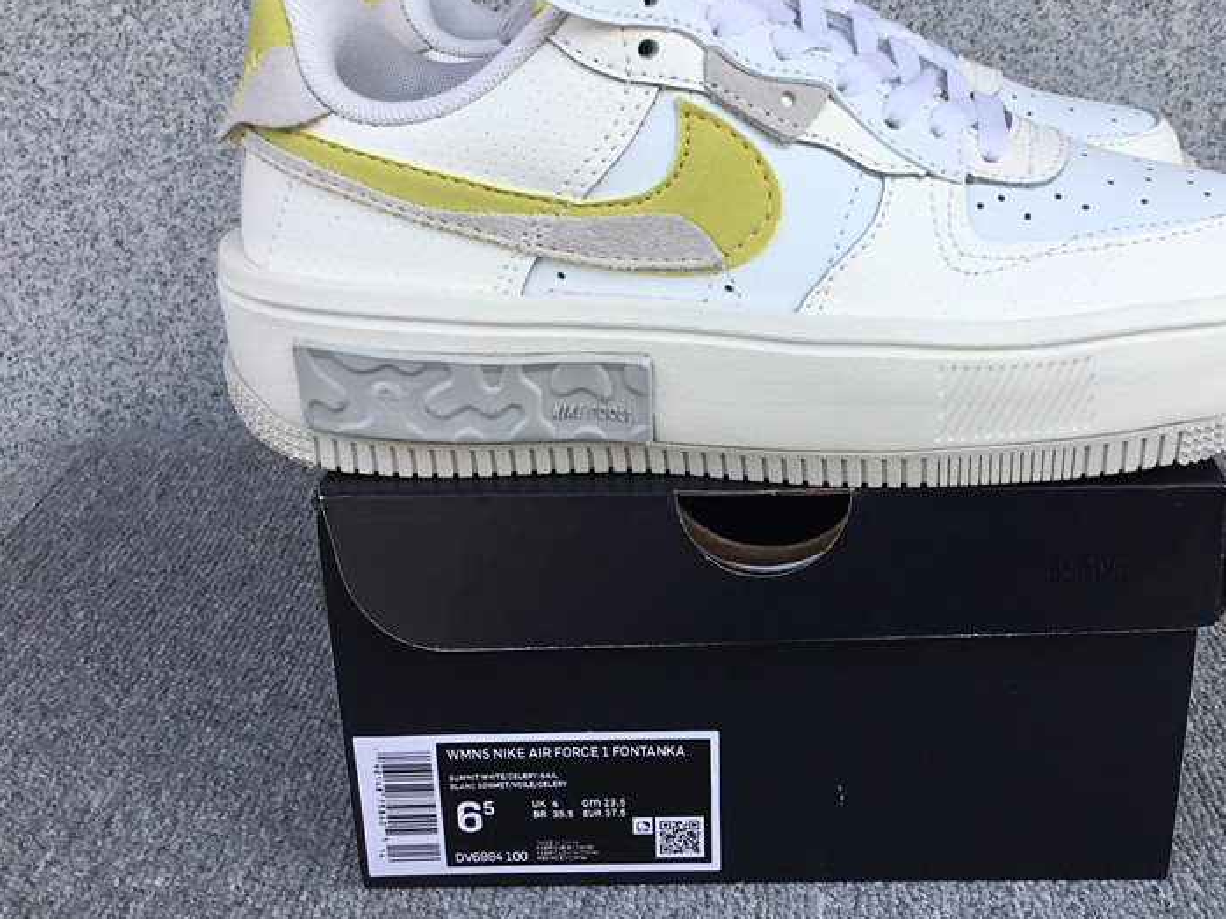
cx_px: 782
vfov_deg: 35.9
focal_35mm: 40
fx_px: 1416
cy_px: 387
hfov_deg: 46.3
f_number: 2.4
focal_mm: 3.3
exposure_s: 1/357
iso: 25
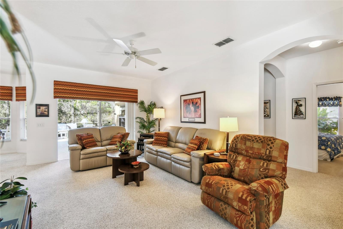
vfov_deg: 77.3
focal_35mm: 15
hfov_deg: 100.4
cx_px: 172
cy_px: 114
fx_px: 143
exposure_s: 1/13
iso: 100
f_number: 7.1
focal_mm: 10
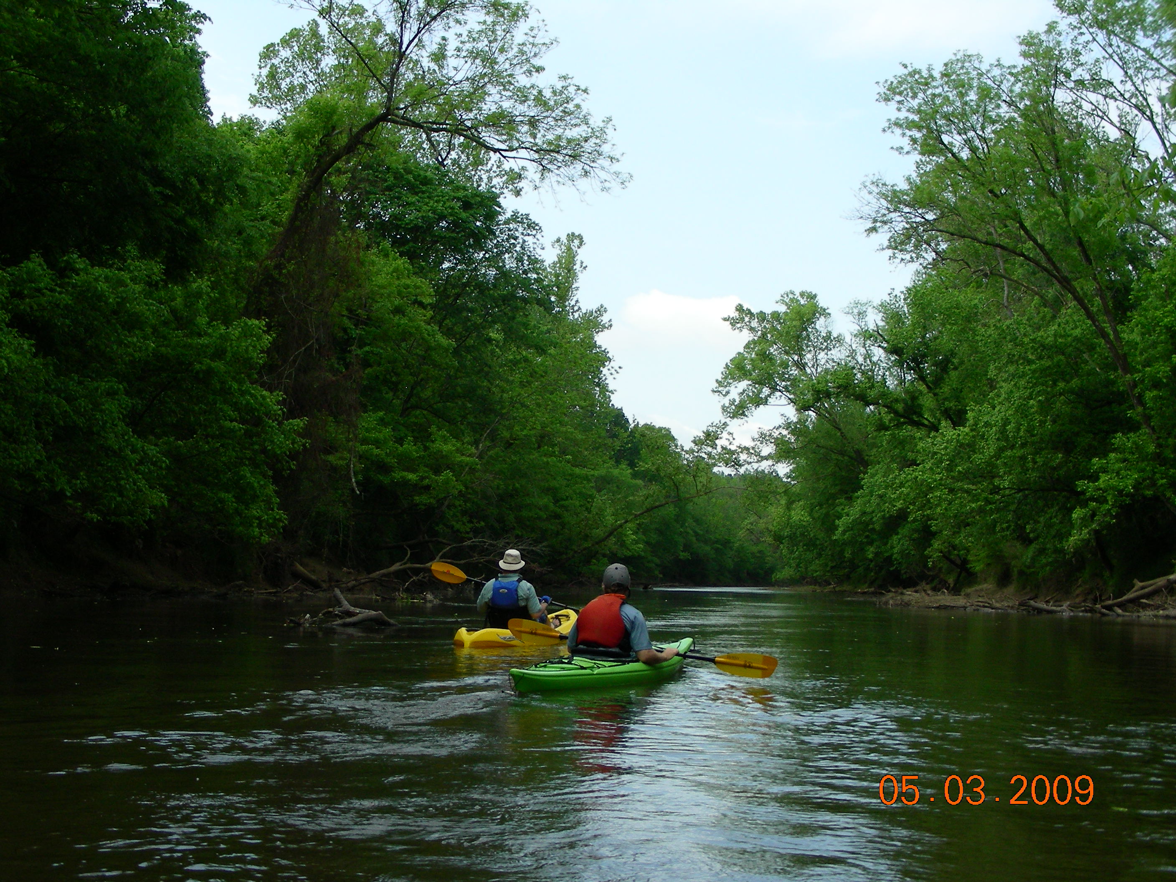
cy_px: 441
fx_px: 1631
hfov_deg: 39.7
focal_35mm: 48
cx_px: 588
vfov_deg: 30.3
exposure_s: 1/436
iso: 50
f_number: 4
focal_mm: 8
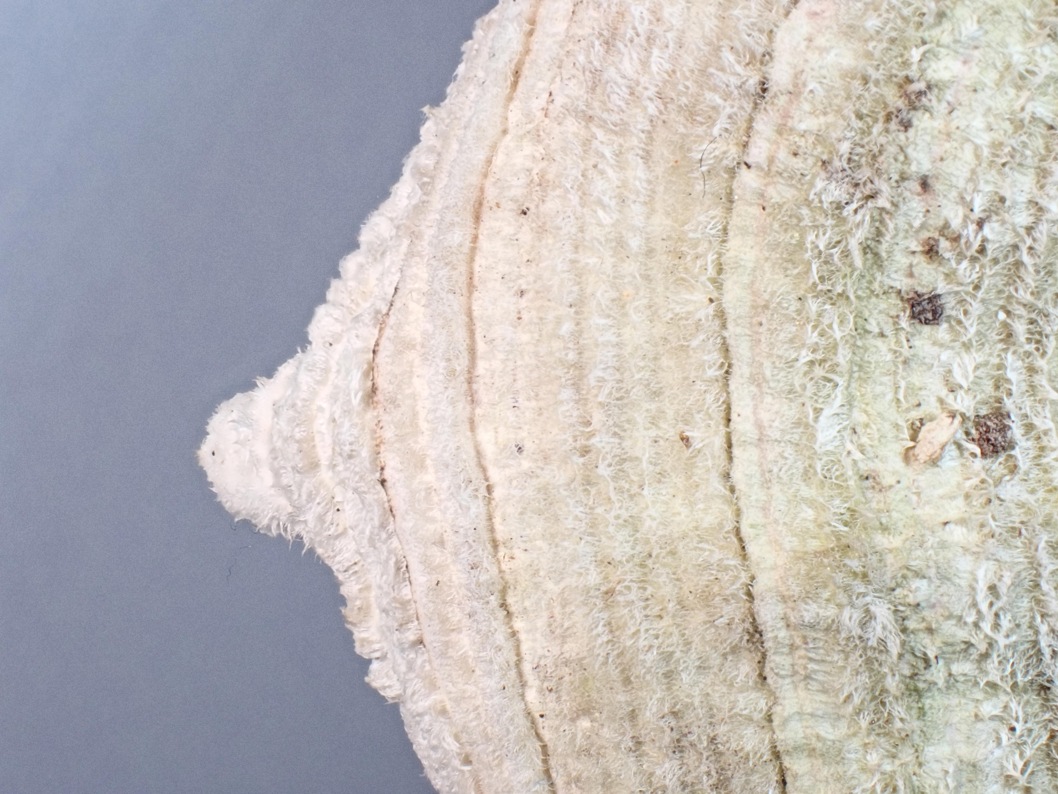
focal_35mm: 100
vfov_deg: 14.8
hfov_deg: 19.6
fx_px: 3056
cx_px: 529
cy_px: 397
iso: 800
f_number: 6.3
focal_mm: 18
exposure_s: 1/160
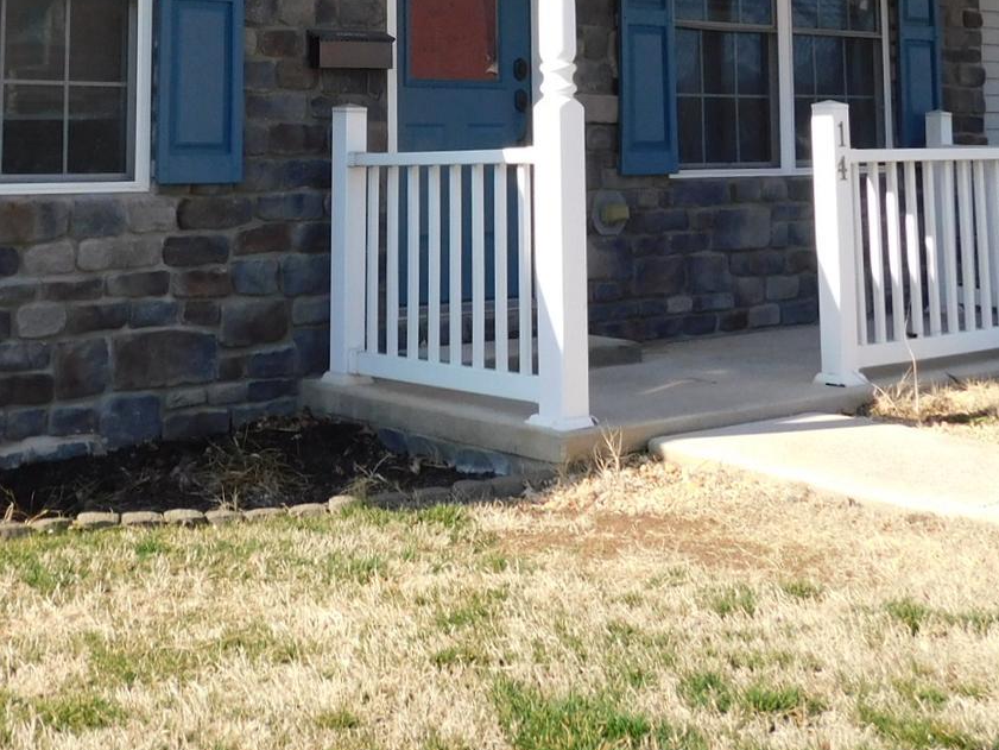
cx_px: 341
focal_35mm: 56
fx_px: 1616
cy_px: -50
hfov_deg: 34.1
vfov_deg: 24.5
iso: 125
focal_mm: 4
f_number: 3
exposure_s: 1/800
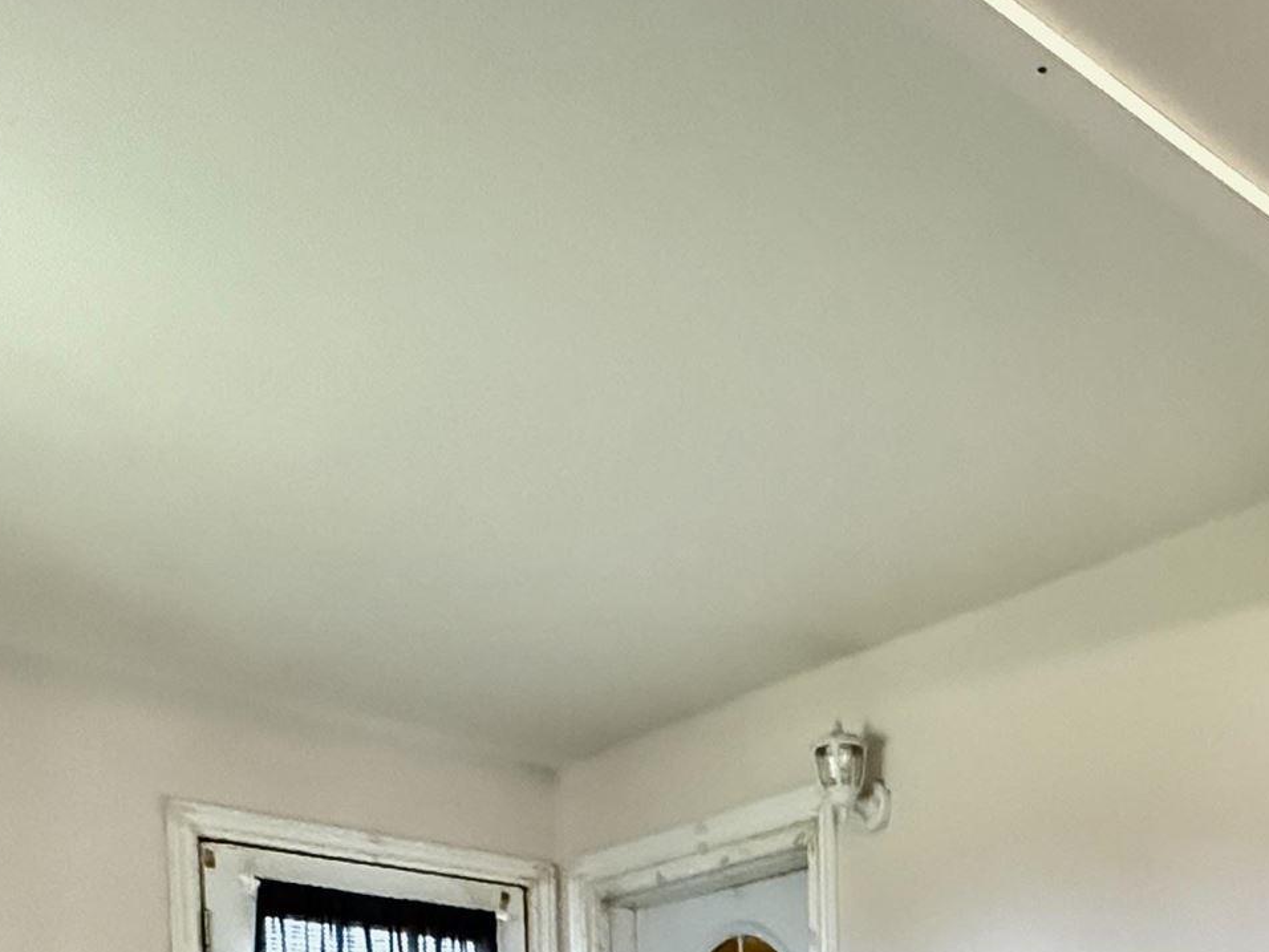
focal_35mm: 45
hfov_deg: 39.3
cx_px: 1127
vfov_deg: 25.8
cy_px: 1344
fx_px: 1650
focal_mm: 2.22
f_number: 2.2
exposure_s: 1/53
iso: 1250
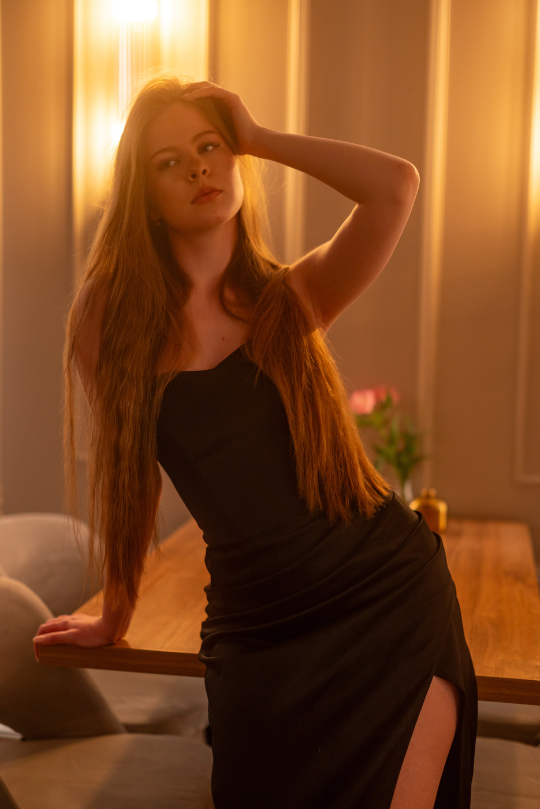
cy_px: 404
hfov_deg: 27.0
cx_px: 270
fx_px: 1124
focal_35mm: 50
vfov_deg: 39.6
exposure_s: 1/200
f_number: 2
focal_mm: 50
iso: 400
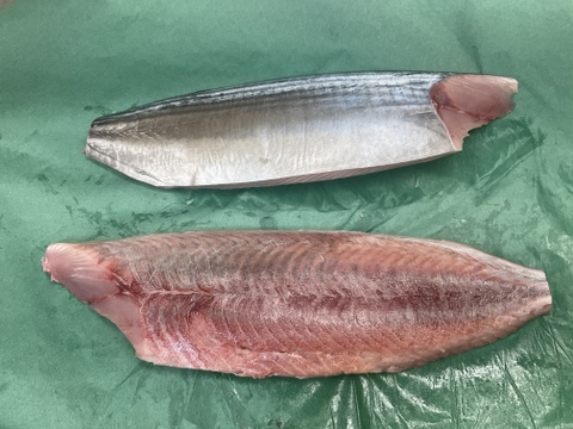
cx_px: 286
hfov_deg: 61.7
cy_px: 214
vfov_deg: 48.2
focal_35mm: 29
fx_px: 480
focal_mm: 3
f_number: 1.8
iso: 50
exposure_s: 1/120
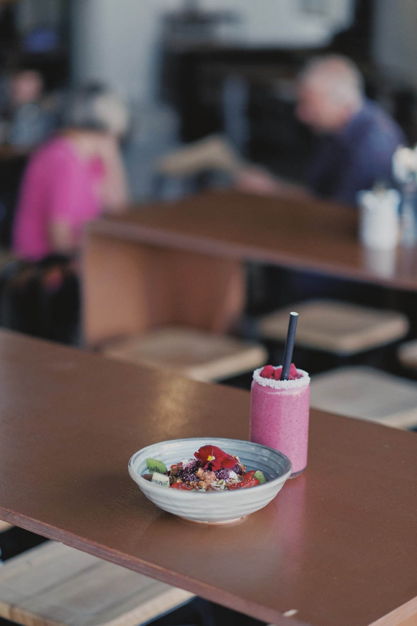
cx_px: 208
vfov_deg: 24.2
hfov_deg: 16.3
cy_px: 313
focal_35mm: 84
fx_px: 1459
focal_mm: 56
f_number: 1.2
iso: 800
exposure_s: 1/1700
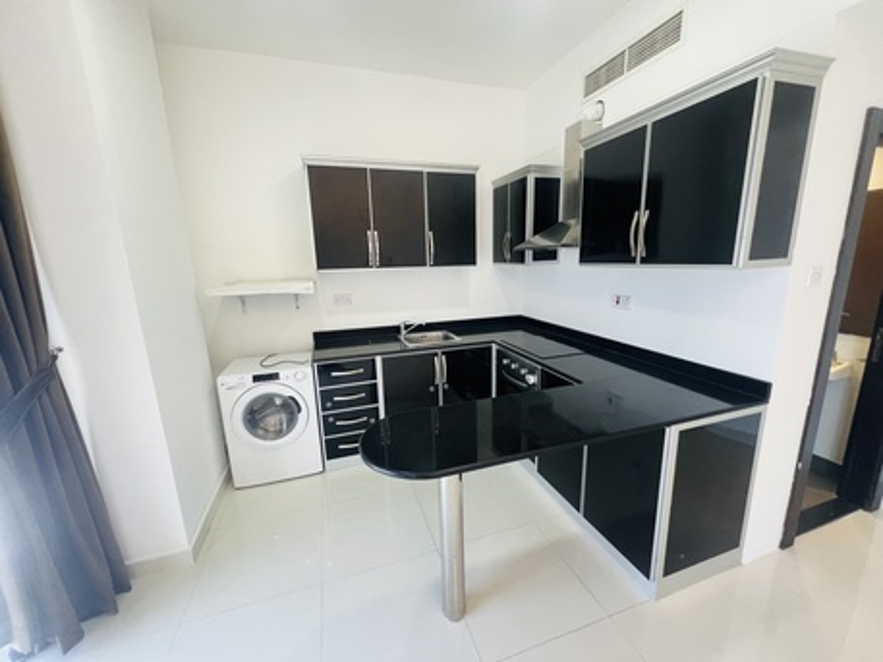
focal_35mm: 13
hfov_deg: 106.2
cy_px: 331
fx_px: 332
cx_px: 442
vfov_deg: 89.9
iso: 250
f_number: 1.8
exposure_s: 1/99
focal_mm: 1.57
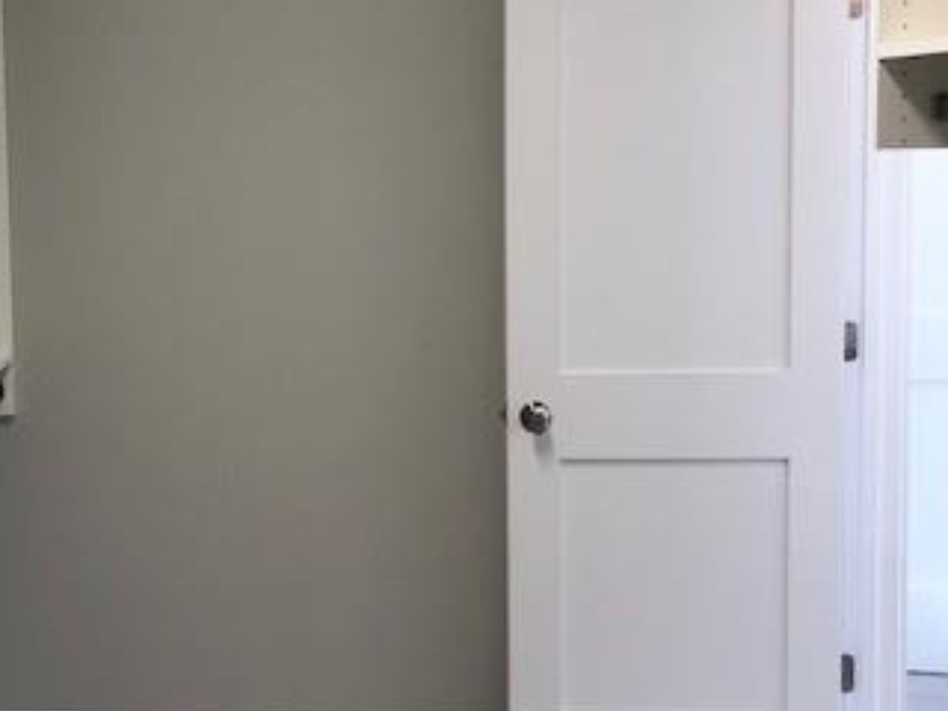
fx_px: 1534
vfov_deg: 26.0
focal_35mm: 56
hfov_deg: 32.9
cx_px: 124
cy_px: 273
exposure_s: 1/30
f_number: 1.8
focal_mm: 3.99
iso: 32
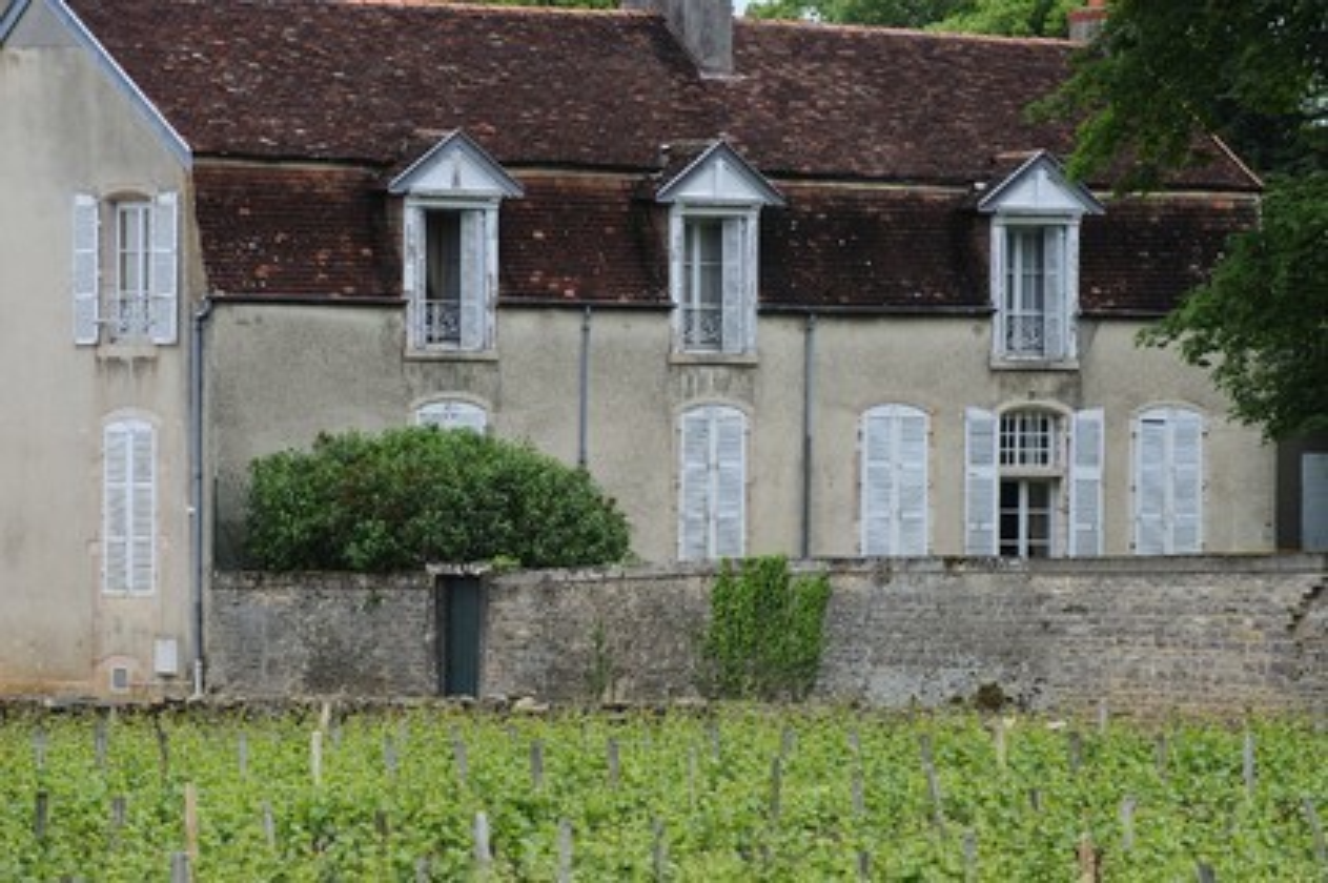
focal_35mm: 200
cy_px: 442
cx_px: 664
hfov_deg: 10.3
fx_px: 7372
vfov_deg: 6.9
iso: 400
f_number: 8
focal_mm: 200
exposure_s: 1/250
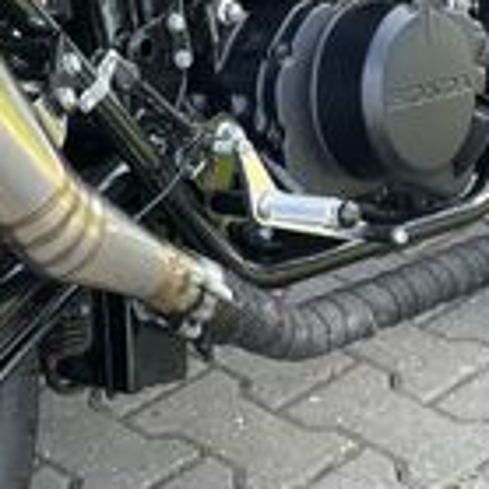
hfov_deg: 16.0
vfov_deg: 16.3
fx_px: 1694
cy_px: 102
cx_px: -28
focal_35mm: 106
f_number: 1.6
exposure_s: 1/130
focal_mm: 4.2
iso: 32
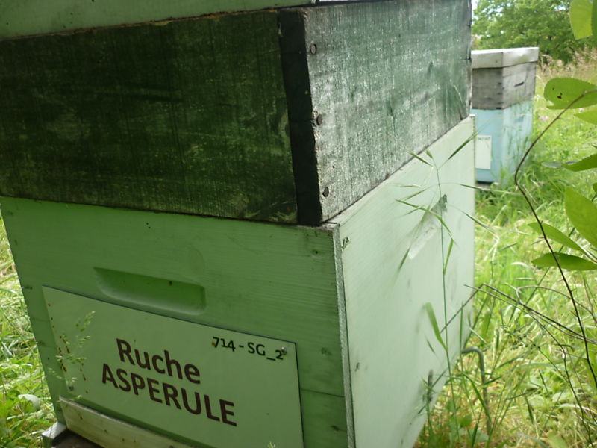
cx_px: 298
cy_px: 224
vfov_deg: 42.9
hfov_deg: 55.4
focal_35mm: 33
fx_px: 569
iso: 80
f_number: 2.8
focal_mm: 5.5
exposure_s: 1/250
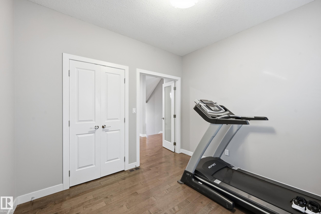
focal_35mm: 14
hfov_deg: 104.3
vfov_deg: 81.1
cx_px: 160
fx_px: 125
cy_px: 107
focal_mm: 14
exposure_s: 1/6
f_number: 8
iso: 100
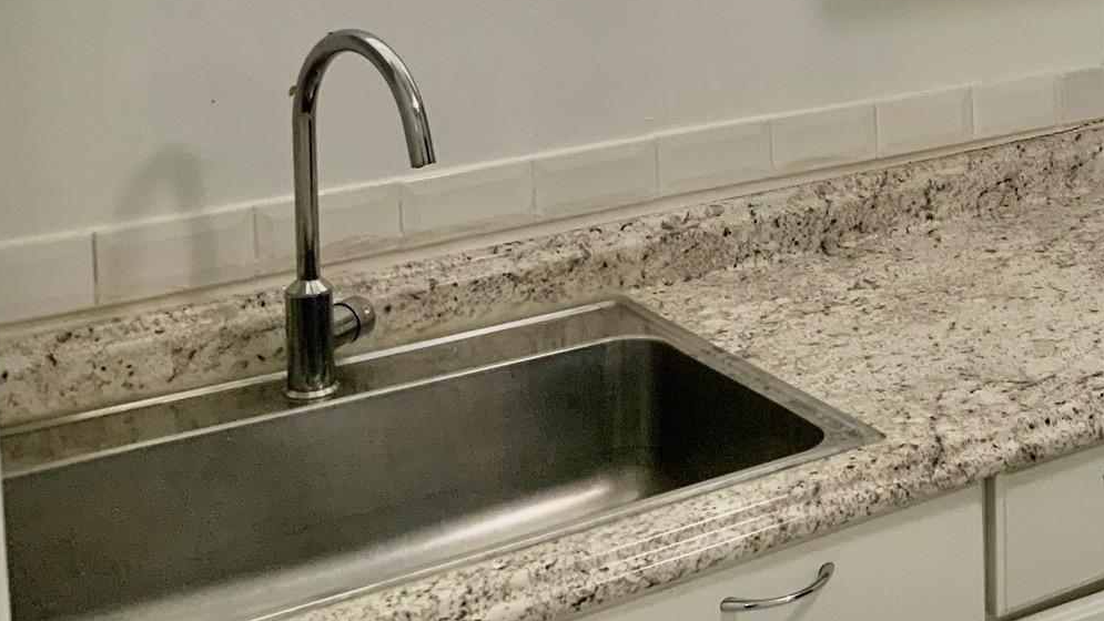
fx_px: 1903
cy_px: -88
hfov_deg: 30.7
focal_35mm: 65
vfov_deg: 17.8
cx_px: 1017
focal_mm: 3
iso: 50
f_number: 1.8
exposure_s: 1/60
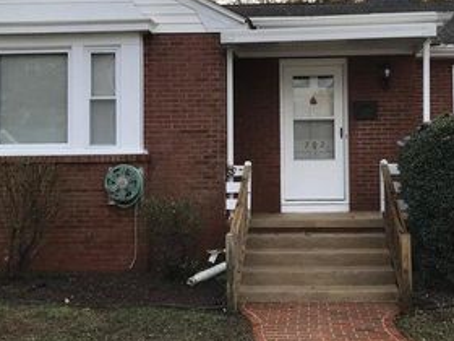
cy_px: 160
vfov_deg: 29.1
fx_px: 656
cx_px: 295
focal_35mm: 50
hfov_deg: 37.8
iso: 20
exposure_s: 1/977
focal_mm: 3.99
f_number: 1.8
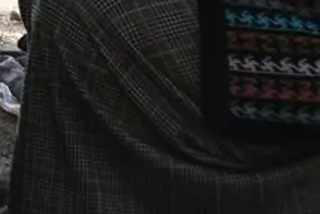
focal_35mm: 174
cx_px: -147
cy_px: -160
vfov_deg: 7.7
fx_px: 1548
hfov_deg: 11.4
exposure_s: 1/250
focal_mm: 27
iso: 100
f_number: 8
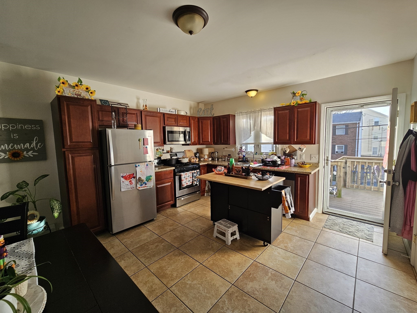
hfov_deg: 106.2
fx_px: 157
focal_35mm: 13
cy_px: 156
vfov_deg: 89.9
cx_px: 208
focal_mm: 2.2
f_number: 2.2
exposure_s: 1/60
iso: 50
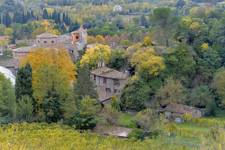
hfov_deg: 25.4
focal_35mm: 80
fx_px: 500
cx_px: 112
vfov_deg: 17.1
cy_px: 75
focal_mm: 80
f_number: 9
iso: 200
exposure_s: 1/100
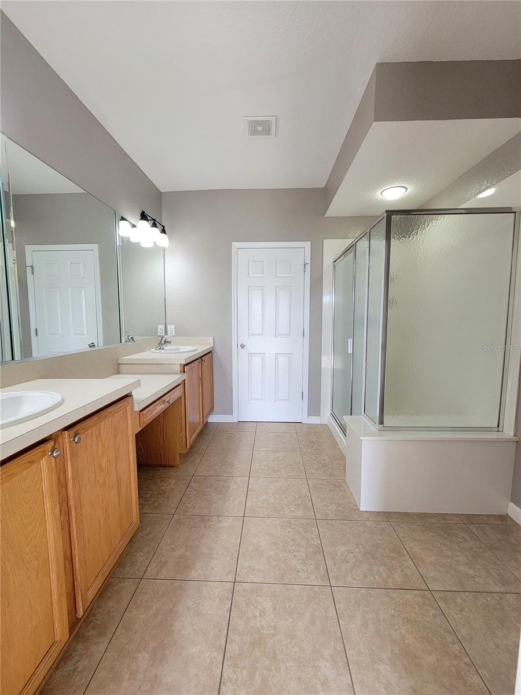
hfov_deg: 89.9
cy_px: 348
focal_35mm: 13
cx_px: 260
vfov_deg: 106.2
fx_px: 261
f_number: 2.2
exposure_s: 1/60.2
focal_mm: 2.2
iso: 80
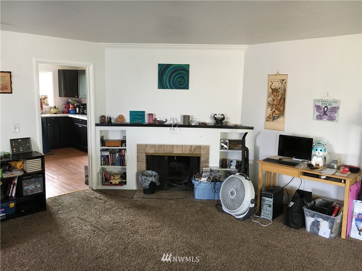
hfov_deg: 61.7
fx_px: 303
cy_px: 136
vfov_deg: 48.2
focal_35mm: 29
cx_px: 181
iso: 160
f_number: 2.2
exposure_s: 1/30
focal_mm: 4.15
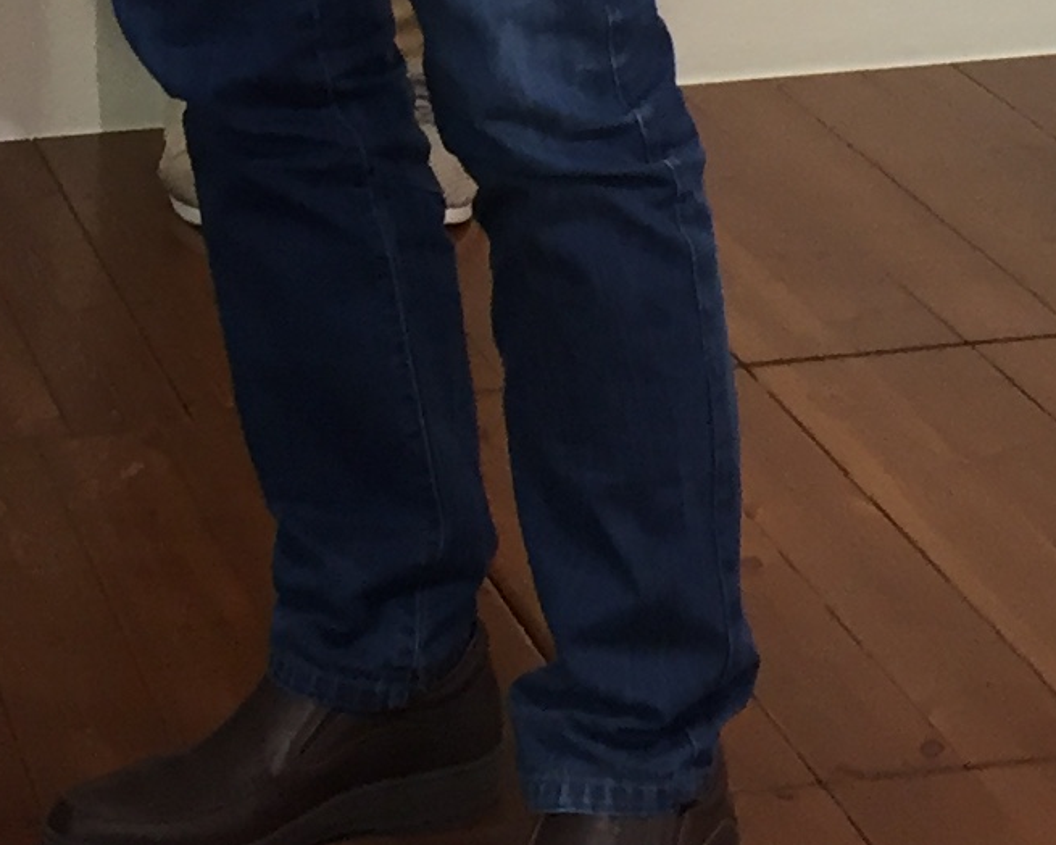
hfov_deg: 13.7
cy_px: -745
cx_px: 393
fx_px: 4407
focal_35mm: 141
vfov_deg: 10.2
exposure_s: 1/33
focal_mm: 4.15
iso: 100
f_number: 2.2
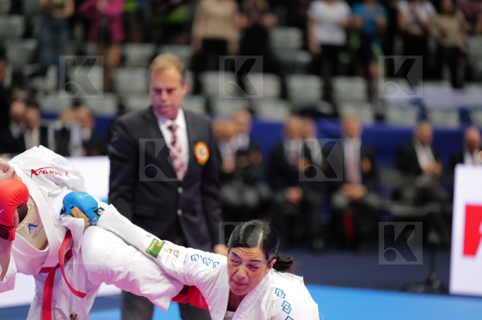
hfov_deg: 12.1
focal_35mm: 170
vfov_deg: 8.0
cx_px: 241
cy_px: 160
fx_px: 2272
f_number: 2.8
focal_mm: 170
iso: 2500
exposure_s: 1/1000
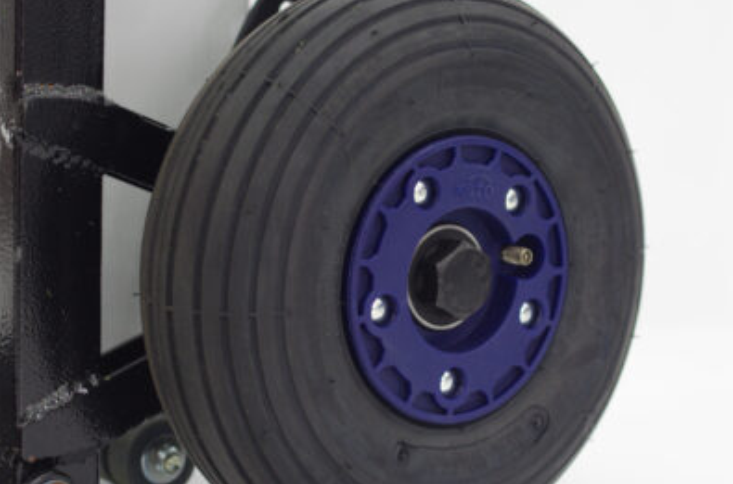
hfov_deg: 25.7
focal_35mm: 79
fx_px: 1604
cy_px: 244
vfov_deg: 17.2
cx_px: 315
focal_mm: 35
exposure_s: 1/40
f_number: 3.5
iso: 400
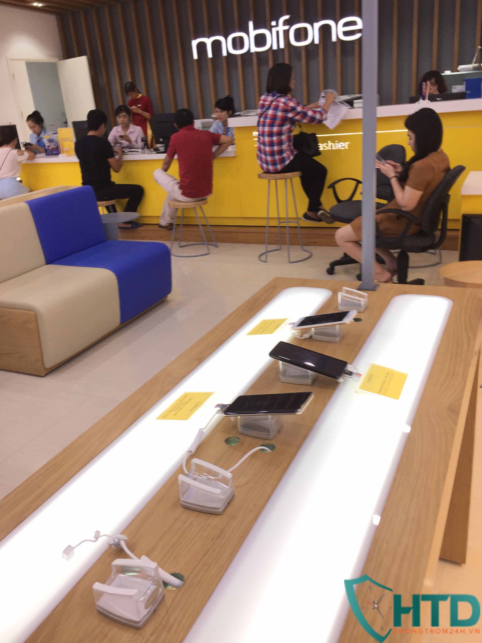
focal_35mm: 29
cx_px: 241
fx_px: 538
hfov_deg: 48.2
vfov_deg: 61.7
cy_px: 322
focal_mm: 4.15
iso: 40
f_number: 2.2
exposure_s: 1/50
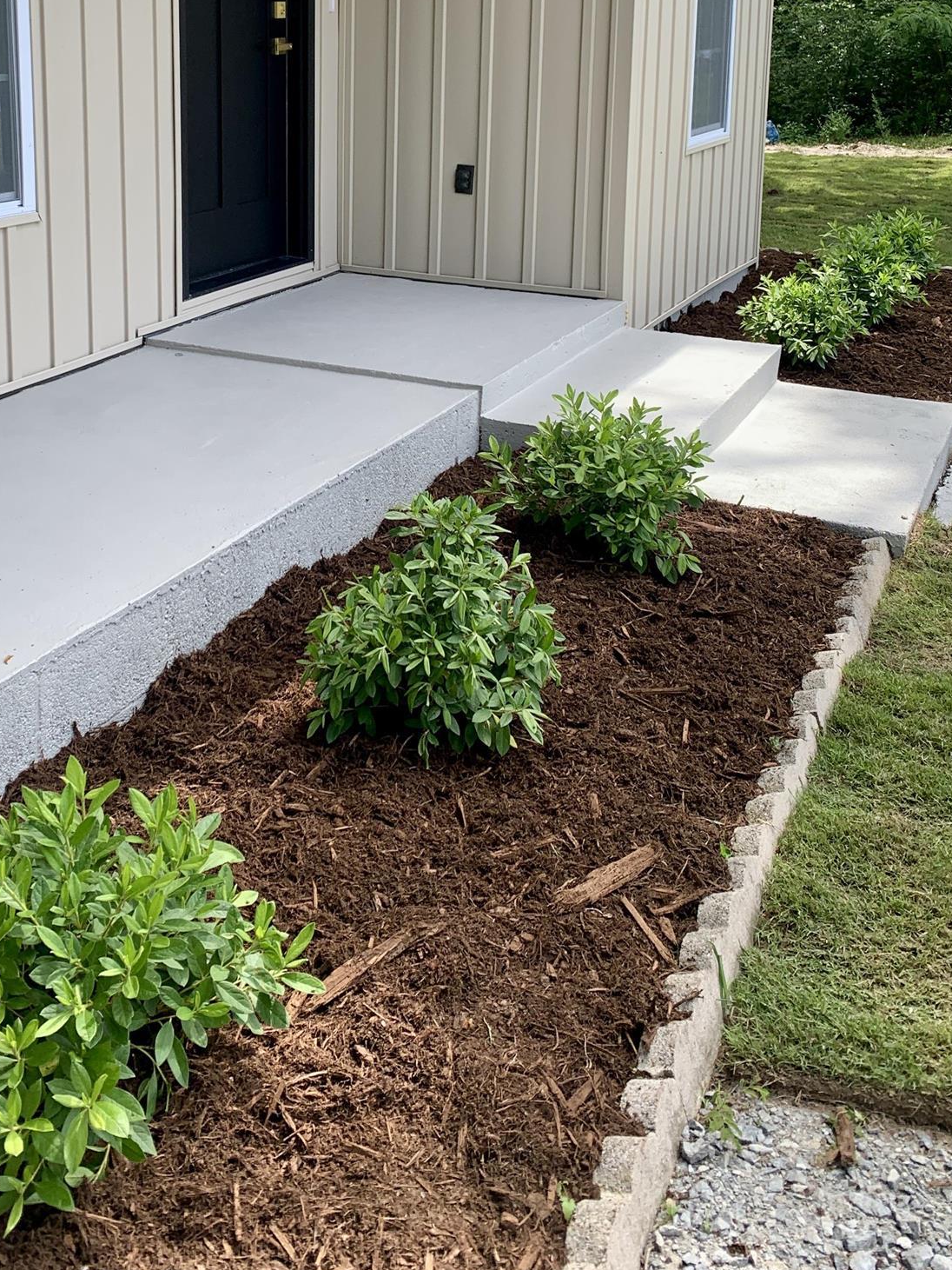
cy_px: 287
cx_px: 293
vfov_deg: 44.0
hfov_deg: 34.7
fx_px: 1503
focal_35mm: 41
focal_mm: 4.25
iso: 25
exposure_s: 1/567
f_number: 1.8
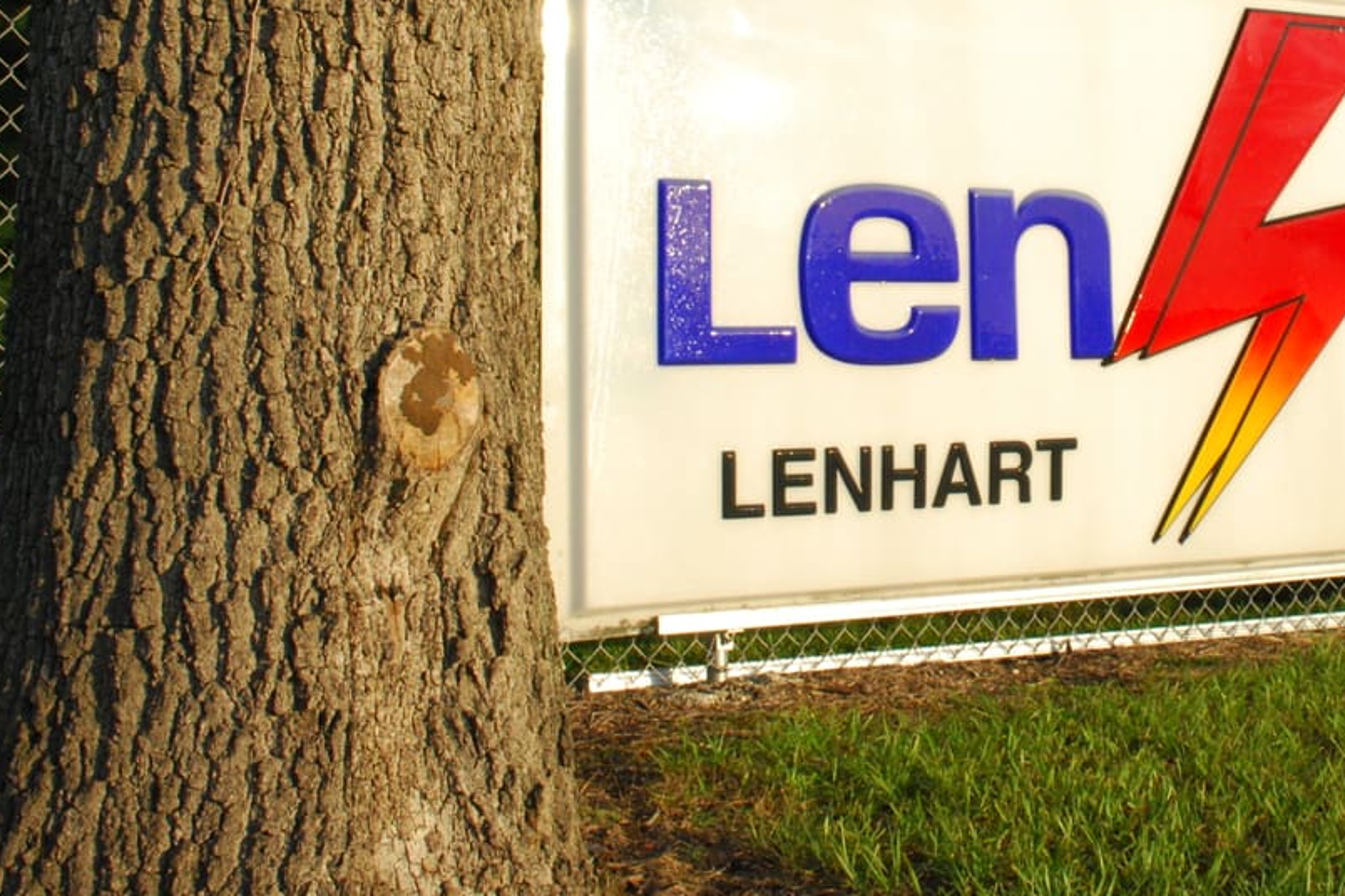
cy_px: 181
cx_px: 1066
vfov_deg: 20.1
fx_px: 2503
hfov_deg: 29.4
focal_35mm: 67
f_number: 11
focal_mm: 24
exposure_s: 1/500
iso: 800
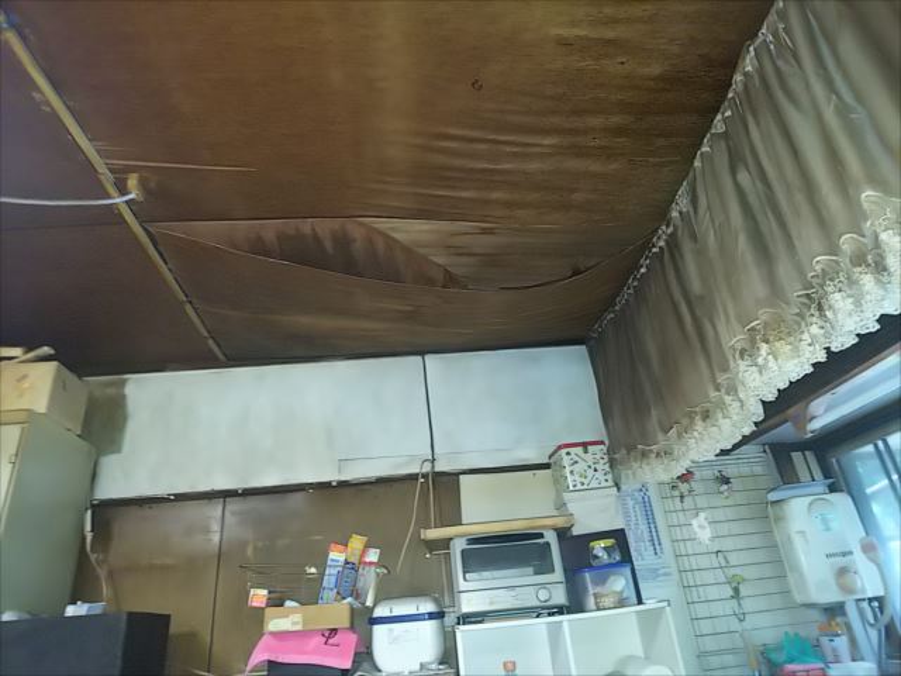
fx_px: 573
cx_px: 450
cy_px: 338
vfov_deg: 61.1
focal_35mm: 22
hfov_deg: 76.4
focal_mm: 3.4
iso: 320
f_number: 1.94
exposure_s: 1/17
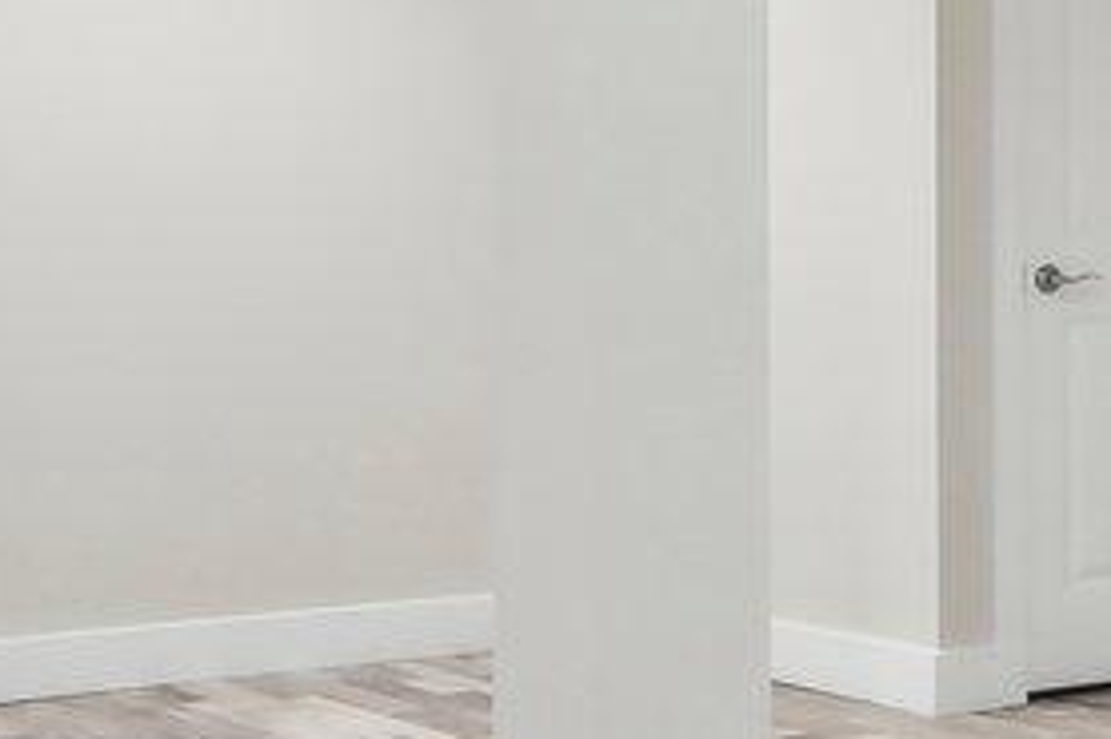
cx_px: 1702
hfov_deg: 17.6
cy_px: 188
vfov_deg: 13.2
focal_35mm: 103
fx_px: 3177
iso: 400
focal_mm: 14
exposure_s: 1/8
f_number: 8
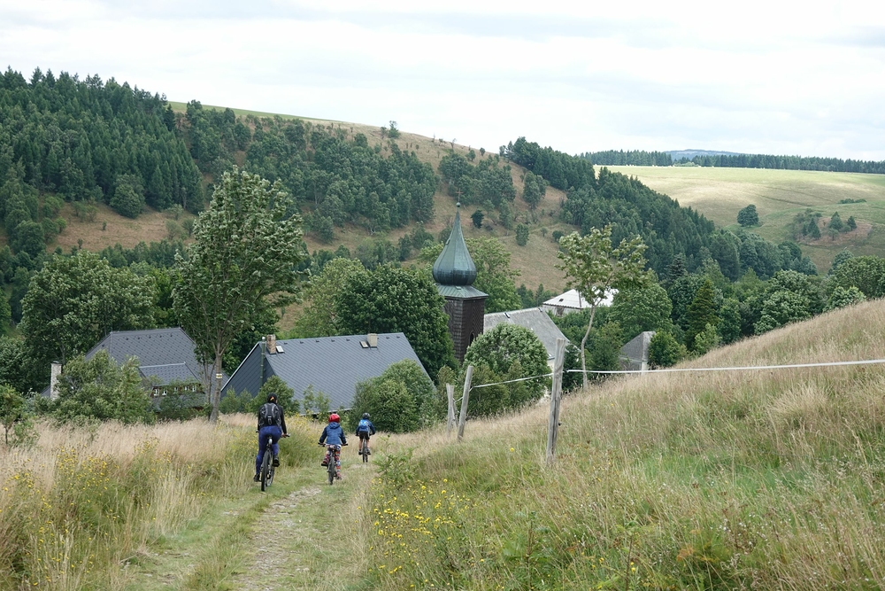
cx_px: 442
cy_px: 296
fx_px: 1573
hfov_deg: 31.4
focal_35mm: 64
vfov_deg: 21.2
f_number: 4
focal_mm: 23.39
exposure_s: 1/320
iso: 125
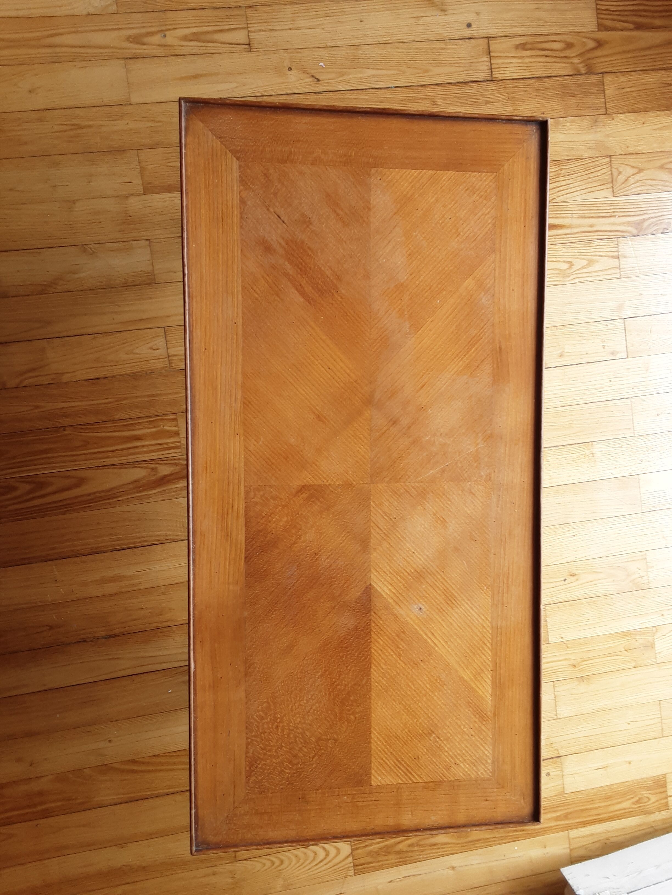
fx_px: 725
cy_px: 448
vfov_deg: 63.4
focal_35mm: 28
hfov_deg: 49.7
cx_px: 336
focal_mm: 2.9
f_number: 1.9
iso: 50
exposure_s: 1/100
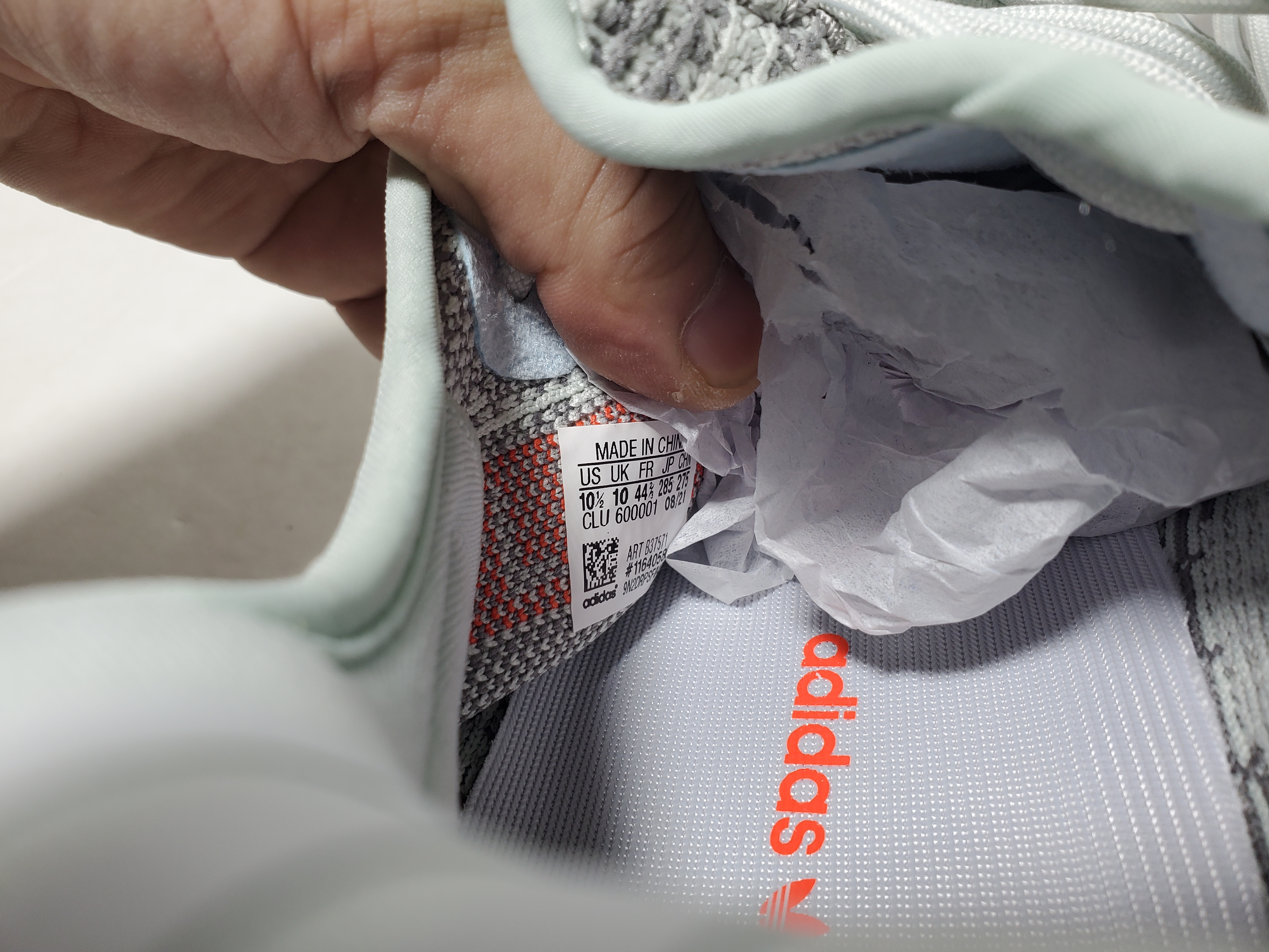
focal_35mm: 26
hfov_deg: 67.3
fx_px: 953
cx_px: 634
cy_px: 476
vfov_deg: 53.1
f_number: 2.4
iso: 50
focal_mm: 4.3
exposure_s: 1/125
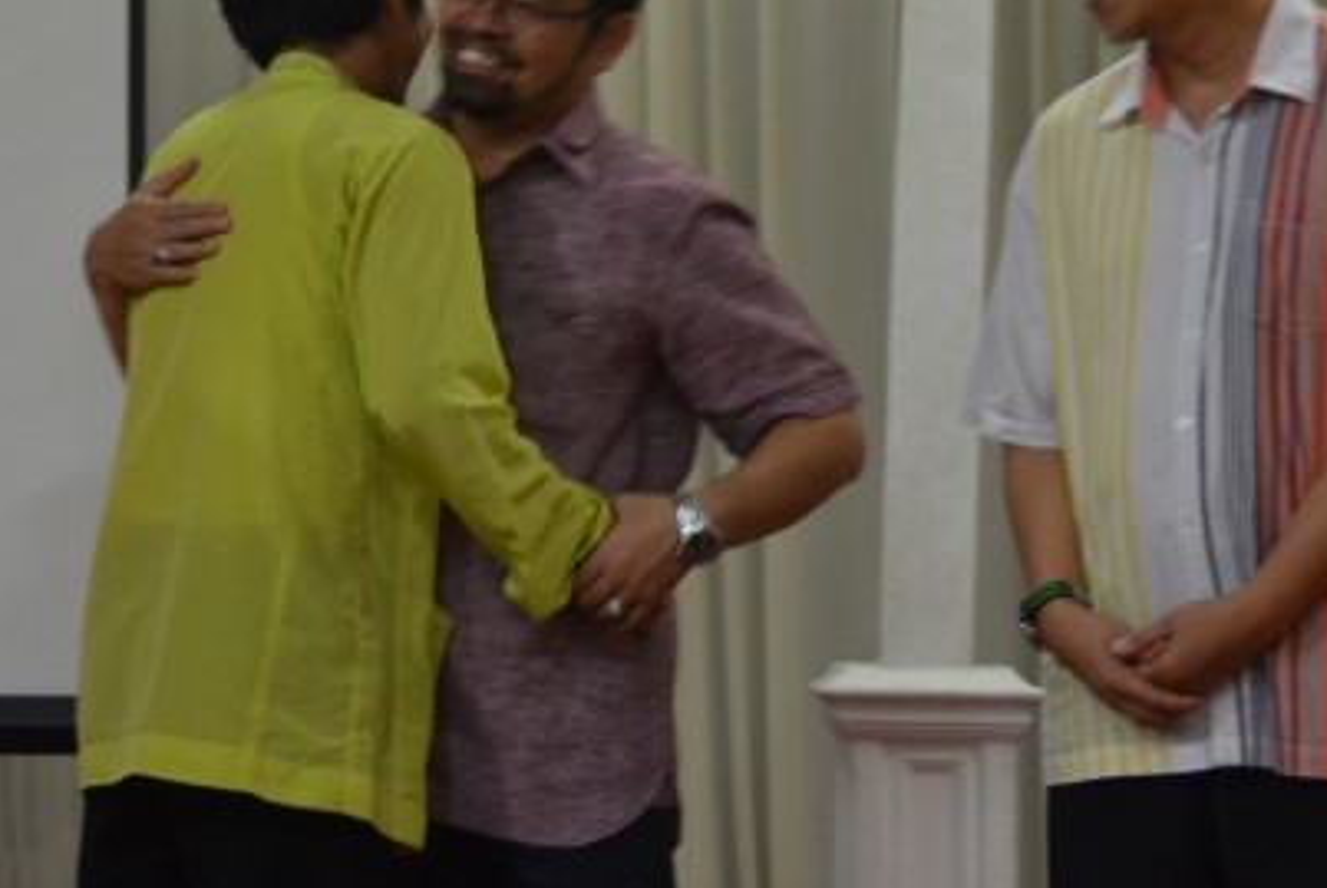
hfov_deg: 15.3
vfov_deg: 10.3
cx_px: 541
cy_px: 287
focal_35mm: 134
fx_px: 4945
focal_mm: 50
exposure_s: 1/30
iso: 1100
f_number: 4.8
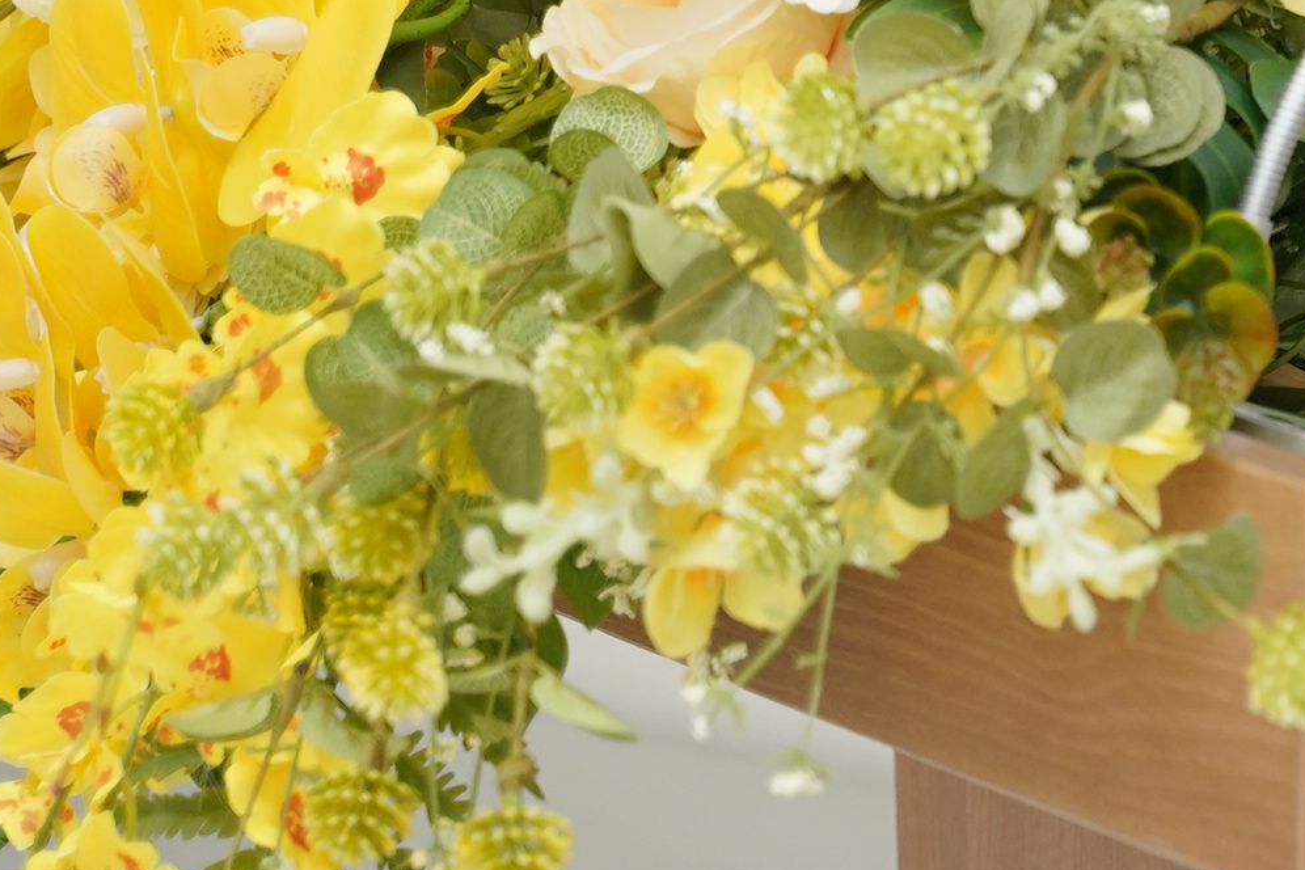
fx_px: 8699
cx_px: 2360
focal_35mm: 240
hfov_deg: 8.3
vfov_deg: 5.6
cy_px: -799
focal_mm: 60
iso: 800
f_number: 3.5
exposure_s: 1/160
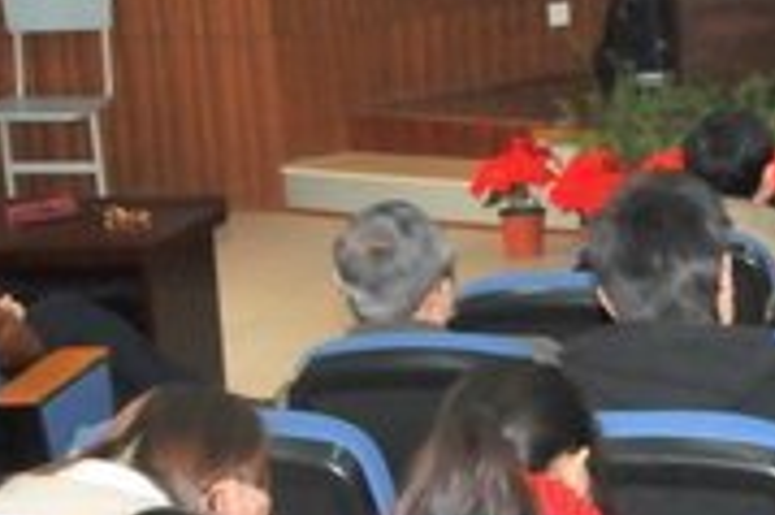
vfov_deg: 9.7
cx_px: 1424
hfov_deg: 13.1
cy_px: 279
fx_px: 3033
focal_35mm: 141
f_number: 7.1
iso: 1000
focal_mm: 24
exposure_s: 1/40
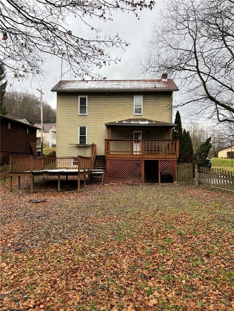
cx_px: 117
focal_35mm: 26
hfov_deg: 53.1
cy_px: 156
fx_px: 234
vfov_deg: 67.3
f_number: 1.5
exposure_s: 1/380
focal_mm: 5.7
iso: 50
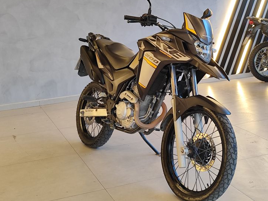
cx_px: 150
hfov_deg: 65.1
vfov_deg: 51.3
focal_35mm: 27
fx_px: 209
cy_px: 90
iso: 395
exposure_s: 1/60
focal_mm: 5.89
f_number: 1.89
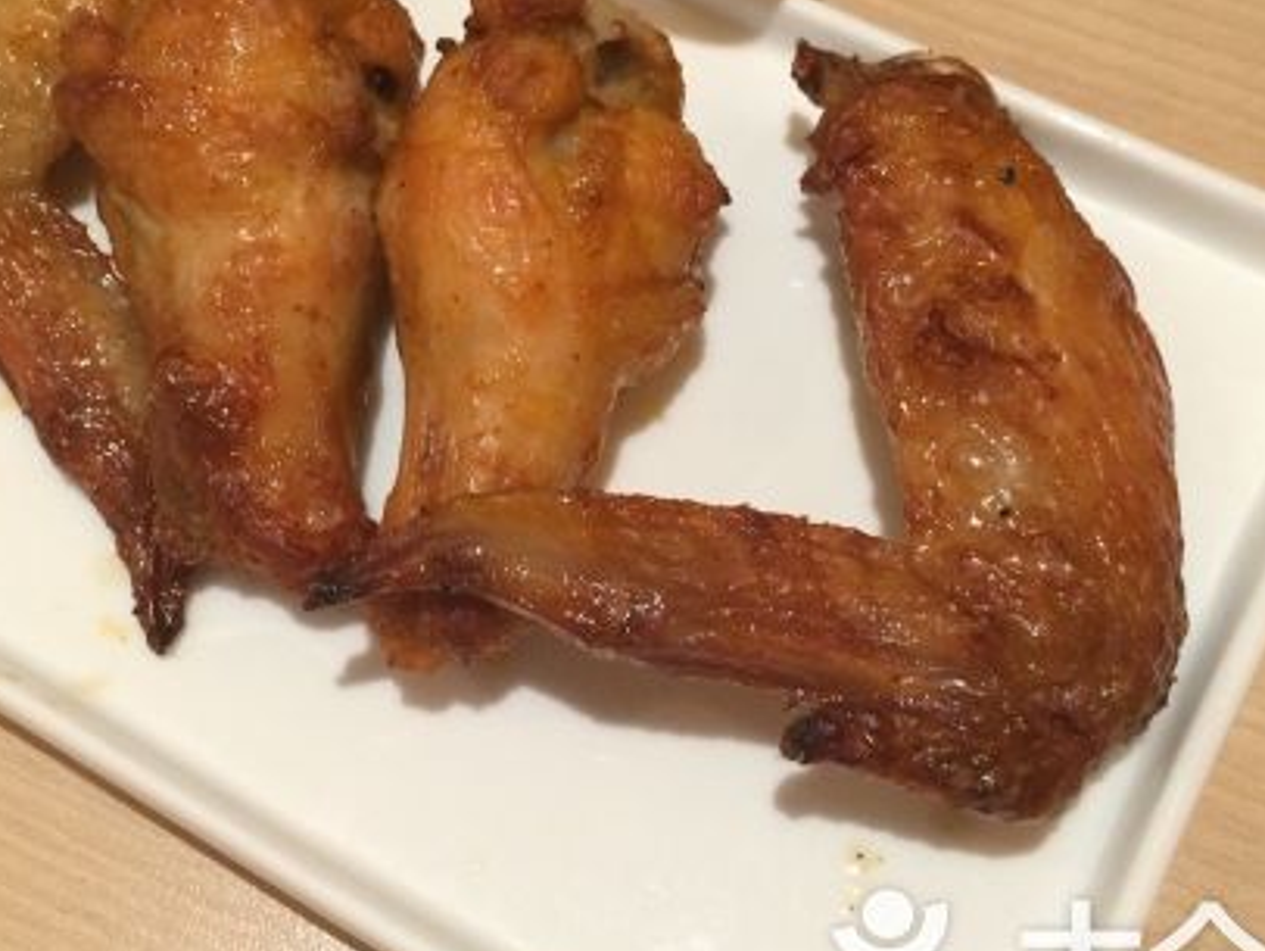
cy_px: 307
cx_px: 523
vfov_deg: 28.9
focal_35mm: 50
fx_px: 1828
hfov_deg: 38.1
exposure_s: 1/30
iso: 200
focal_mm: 4.15
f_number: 2.2
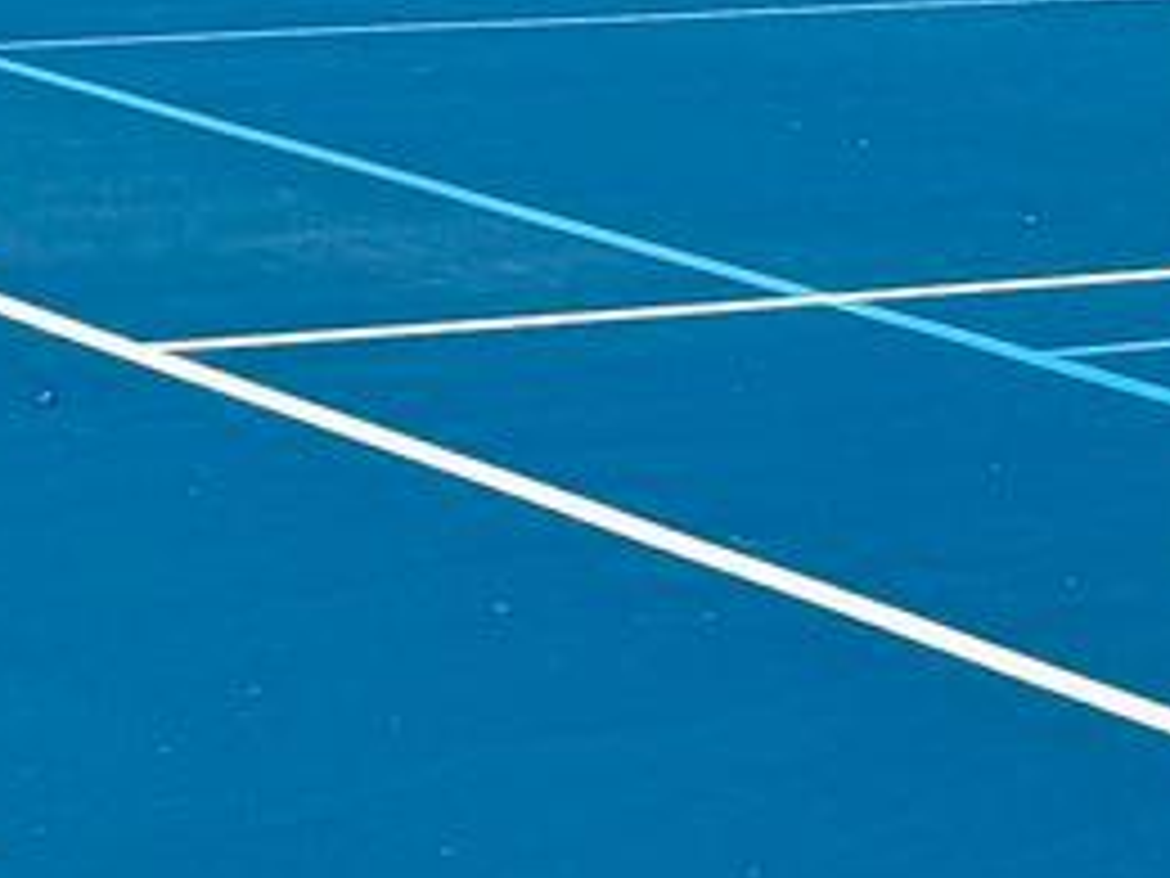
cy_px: -1051
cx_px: 2313
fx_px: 6388
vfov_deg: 7.5
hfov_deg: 9.8
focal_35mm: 189
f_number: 1.78
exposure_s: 1/4310
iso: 80
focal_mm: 6.76
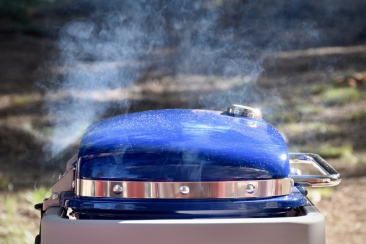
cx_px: 183
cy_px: 125
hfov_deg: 14.2
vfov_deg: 9.5
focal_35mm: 144
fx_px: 1465
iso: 400
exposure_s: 1/200
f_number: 7.1
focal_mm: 90
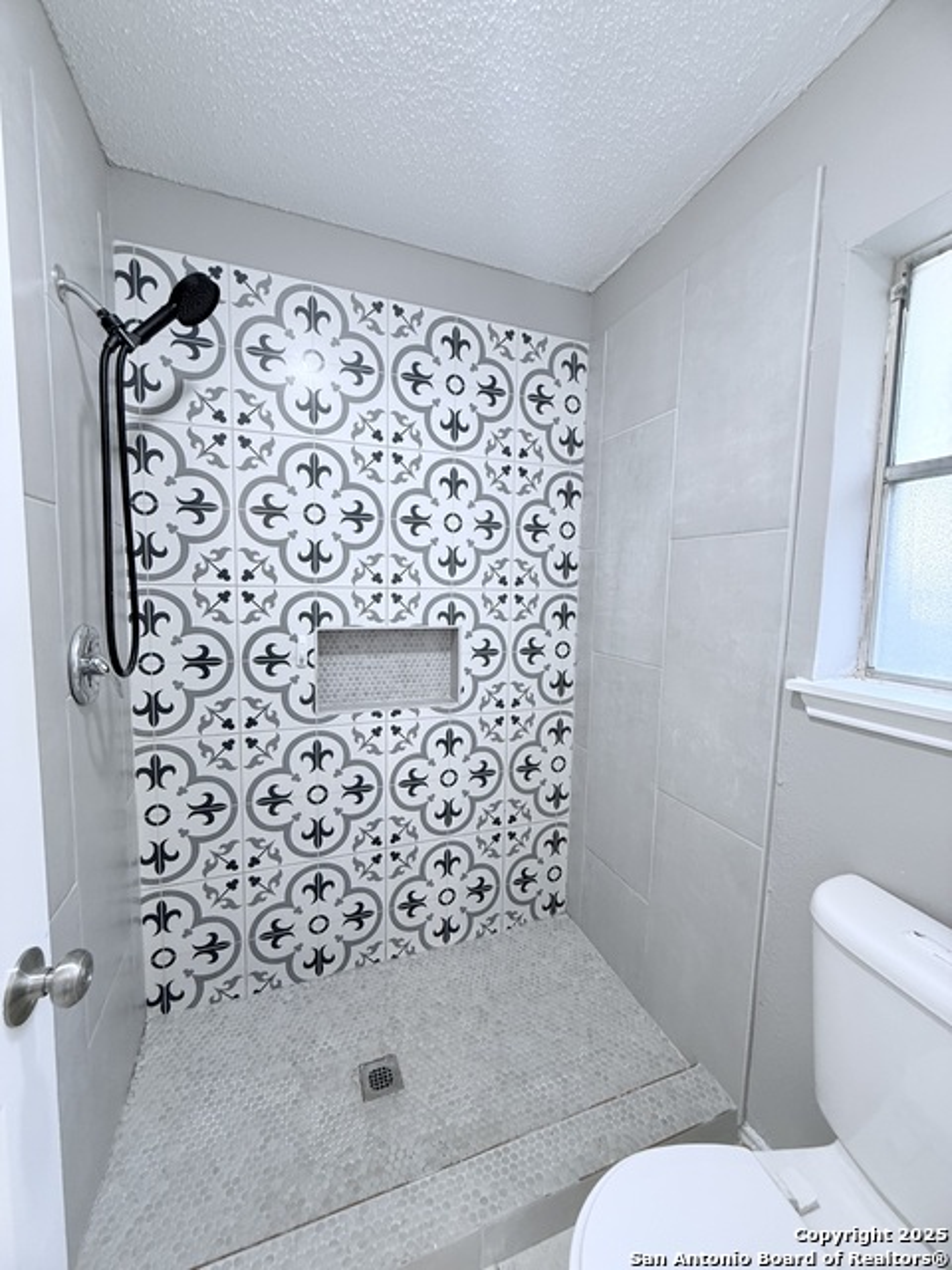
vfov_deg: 102.1
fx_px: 513
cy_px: 635
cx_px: 476
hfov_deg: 85.7
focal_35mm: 14
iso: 250
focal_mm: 2.22
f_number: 2.2
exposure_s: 1/60
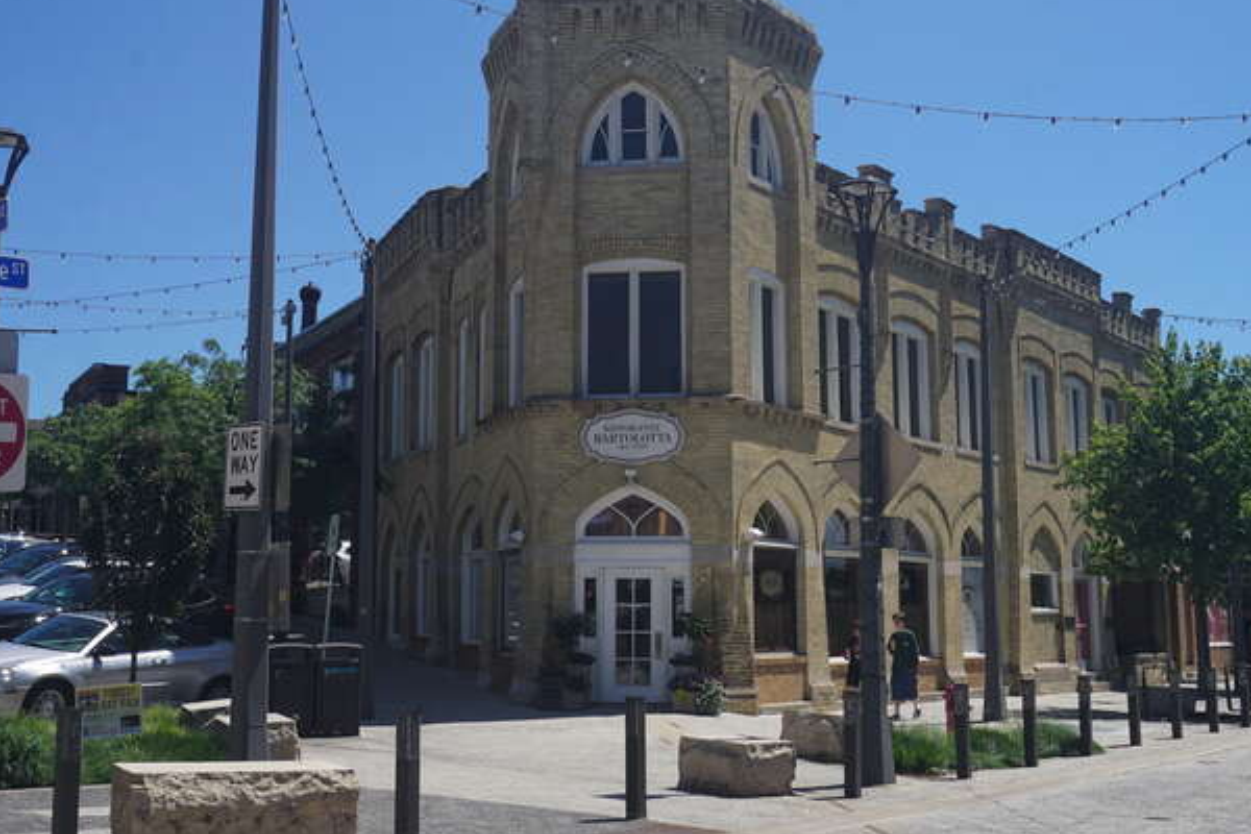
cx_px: 626
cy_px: 305
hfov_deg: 38.2
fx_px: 1807
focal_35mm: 52
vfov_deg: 25.9
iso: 100
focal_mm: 26
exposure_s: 1/200
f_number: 11
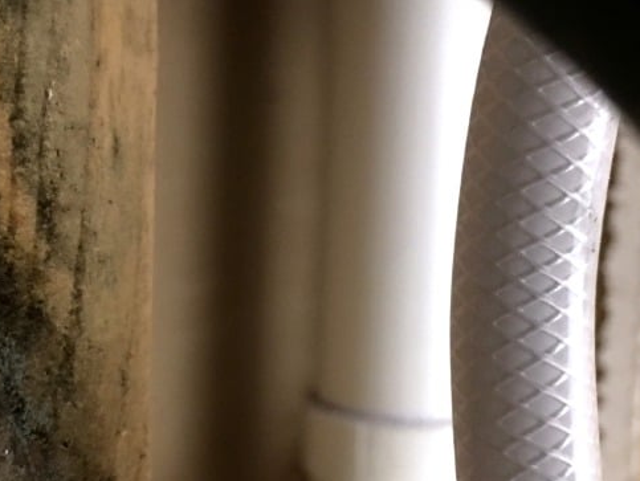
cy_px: 234
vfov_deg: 27.1
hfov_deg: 35.5
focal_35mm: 54
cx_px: 293
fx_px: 999
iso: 160
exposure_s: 1/4
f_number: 2.2
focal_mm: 4.15
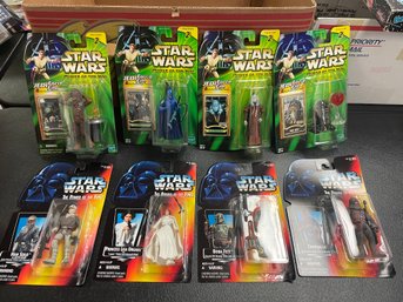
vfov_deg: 53.0
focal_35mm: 26
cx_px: 202
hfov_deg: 67.3
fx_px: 303
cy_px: 151
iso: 160
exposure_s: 1/60
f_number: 1.6
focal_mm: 4.2
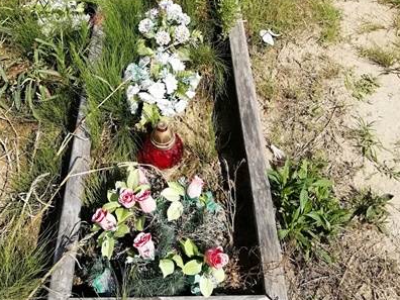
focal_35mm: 42
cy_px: 36
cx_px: 167
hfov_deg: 44.6
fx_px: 485
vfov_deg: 32.8
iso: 50
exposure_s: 1/1056
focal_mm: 3.21
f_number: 2.2
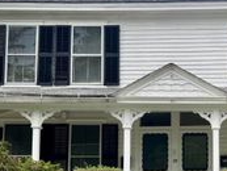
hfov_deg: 25.3
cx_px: 194
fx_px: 492
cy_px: 164
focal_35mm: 75
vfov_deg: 19.2
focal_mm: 5.7
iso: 40
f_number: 1.5
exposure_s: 1/284
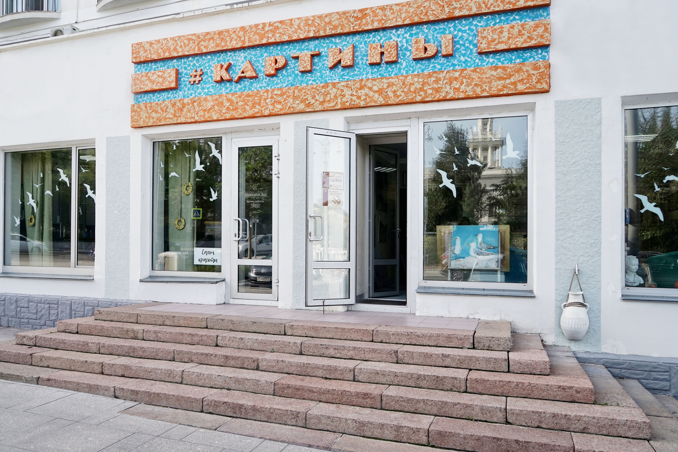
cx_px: 339
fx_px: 452
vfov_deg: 53.1
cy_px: 226
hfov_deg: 73.7
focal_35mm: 24
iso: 100
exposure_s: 1/125
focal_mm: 24
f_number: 9
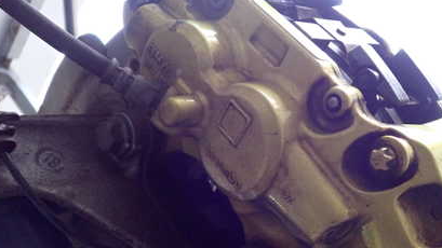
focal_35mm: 48
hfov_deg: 42.6
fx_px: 563
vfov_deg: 24.8
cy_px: 154
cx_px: 276
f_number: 2.3
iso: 1000
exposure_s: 1/125
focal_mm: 5.4
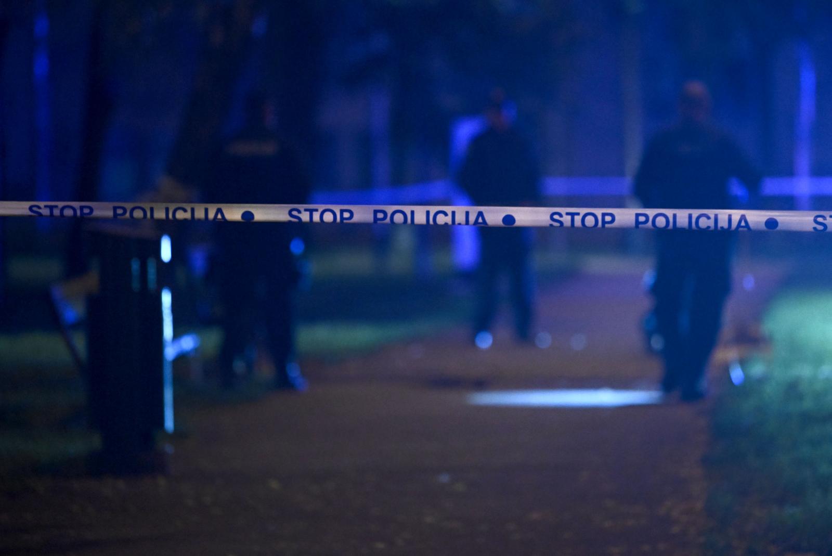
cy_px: 278
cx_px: 416
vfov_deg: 7.9
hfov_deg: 11.7
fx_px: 4047
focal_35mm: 175
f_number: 2.8
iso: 4000
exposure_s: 1/80
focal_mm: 175
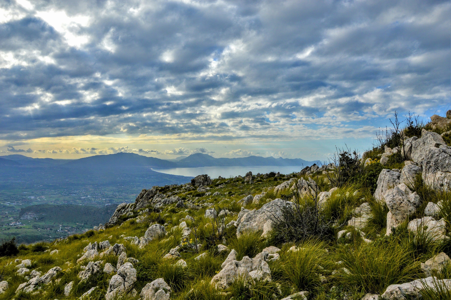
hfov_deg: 67.4
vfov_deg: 47.8
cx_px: 226
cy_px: 150
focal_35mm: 27
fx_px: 338
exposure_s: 1/500
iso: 220
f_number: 11
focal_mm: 18
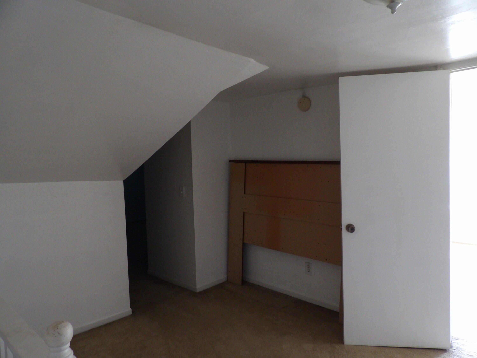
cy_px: 179
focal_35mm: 24
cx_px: 238
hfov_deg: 71.6
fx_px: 331
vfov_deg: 56.8
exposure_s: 1/17
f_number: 3.2
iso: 362
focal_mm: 4.3
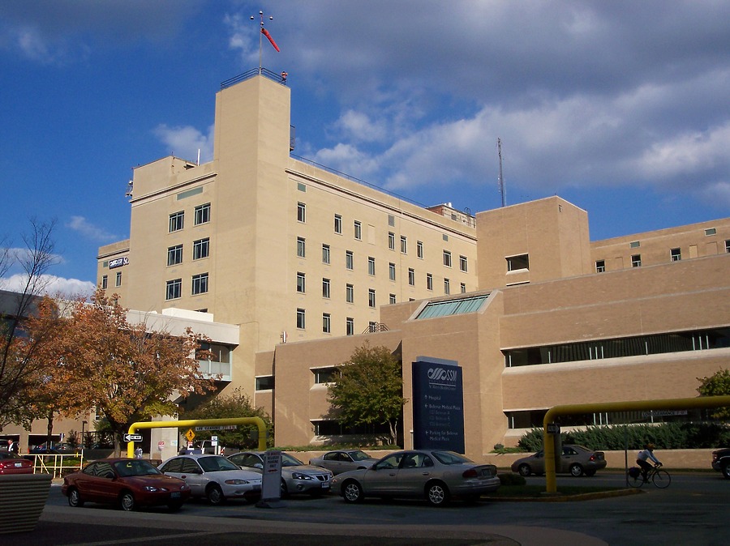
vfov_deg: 37.7
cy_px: 273
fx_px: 801
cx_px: 365
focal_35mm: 38
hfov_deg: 49.0
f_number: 4.8
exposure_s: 1/1000
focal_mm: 8
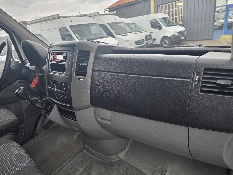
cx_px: 116
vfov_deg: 58.9
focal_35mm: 23
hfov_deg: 73.9
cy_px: 88
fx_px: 155
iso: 200
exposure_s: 1/180
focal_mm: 6.25
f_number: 1.7
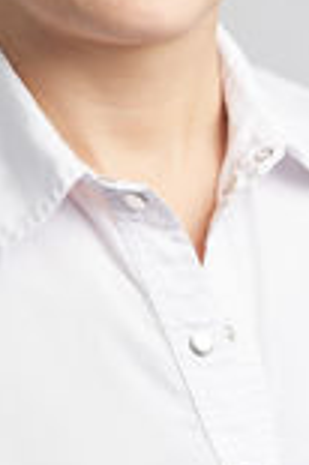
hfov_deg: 5.0
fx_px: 3548
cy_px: 228
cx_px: 114
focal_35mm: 275
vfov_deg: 7.5
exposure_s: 1/125
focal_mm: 85
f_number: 5.6
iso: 100
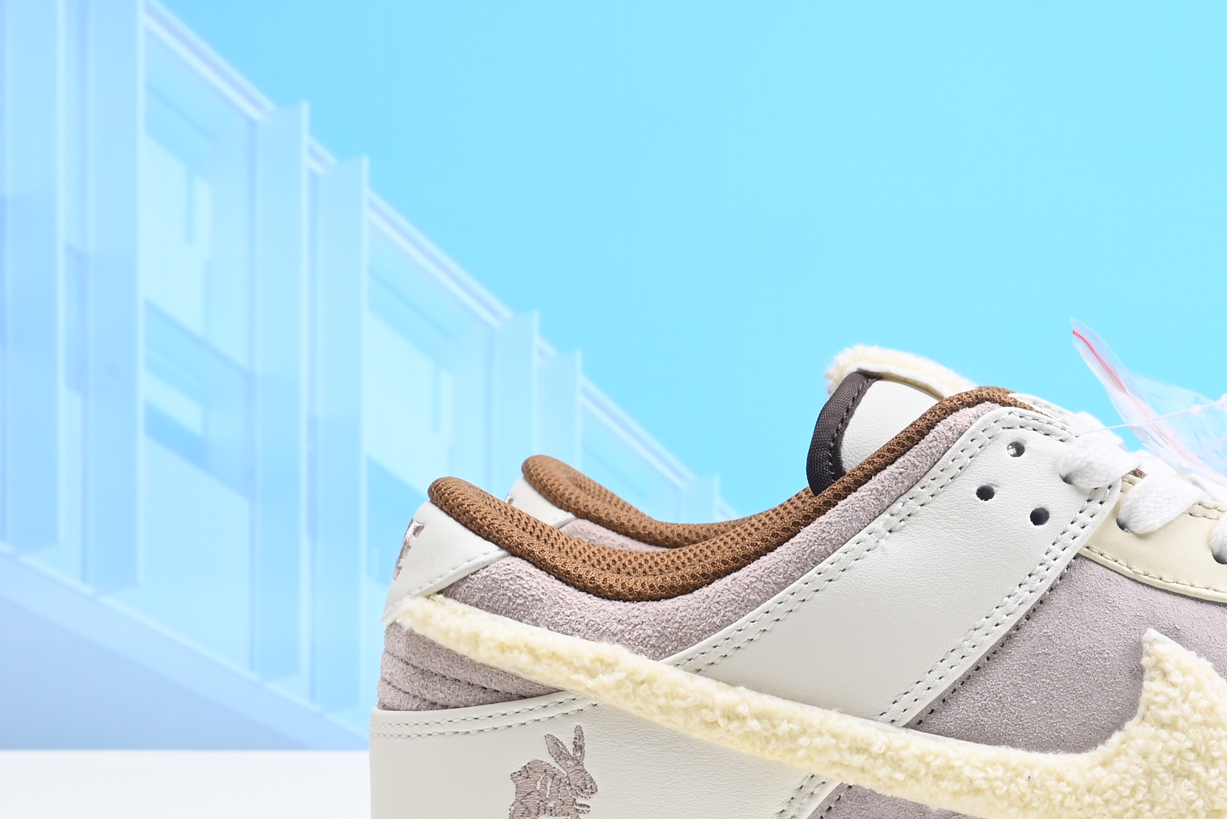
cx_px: 1101
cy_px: 419
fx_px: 3068
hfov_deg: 22.1
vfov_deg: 15.2
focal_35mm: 90
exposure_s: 1/2
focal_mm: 36
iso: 100
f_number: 16
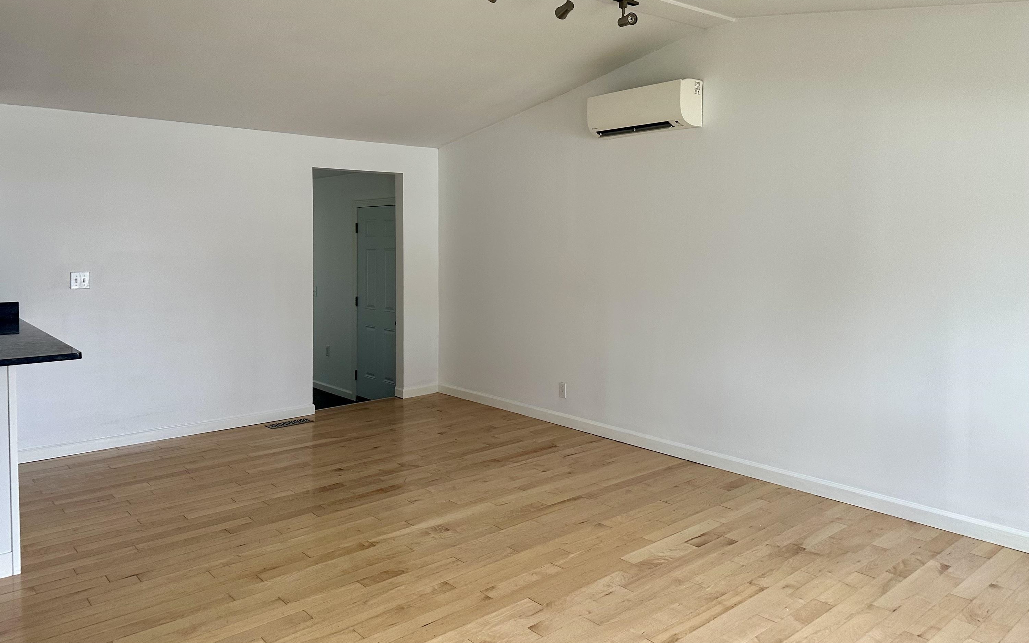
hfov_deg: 70.4
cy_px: 259
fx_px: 729
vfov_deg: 47.3
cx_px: 504
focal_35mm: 26
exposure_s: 1/60
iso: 200
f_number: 1.78
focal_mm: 6.86
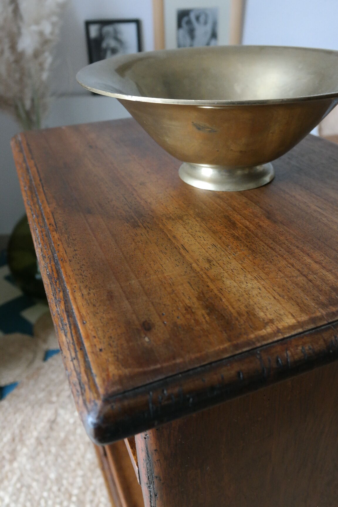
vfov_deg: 61.9
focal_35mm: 30
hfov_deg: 43.6
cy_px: 254
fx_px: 422
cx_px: 169
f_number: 5.6
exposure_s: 1/25
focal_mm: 20
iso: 1600
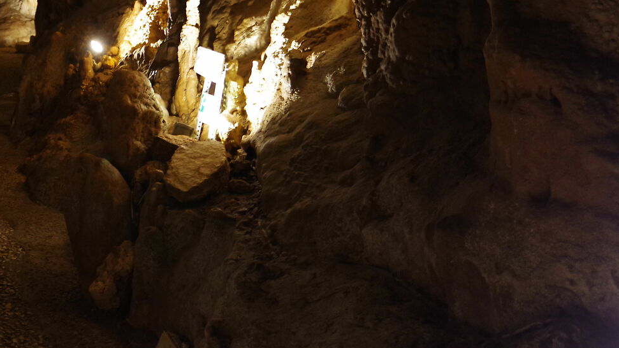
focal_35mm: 57
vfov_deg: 20.4
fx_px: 935
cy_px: 1
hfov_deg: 32.3
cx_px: -62
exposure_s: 1/5
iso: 1600
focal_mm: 22
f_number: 2.8
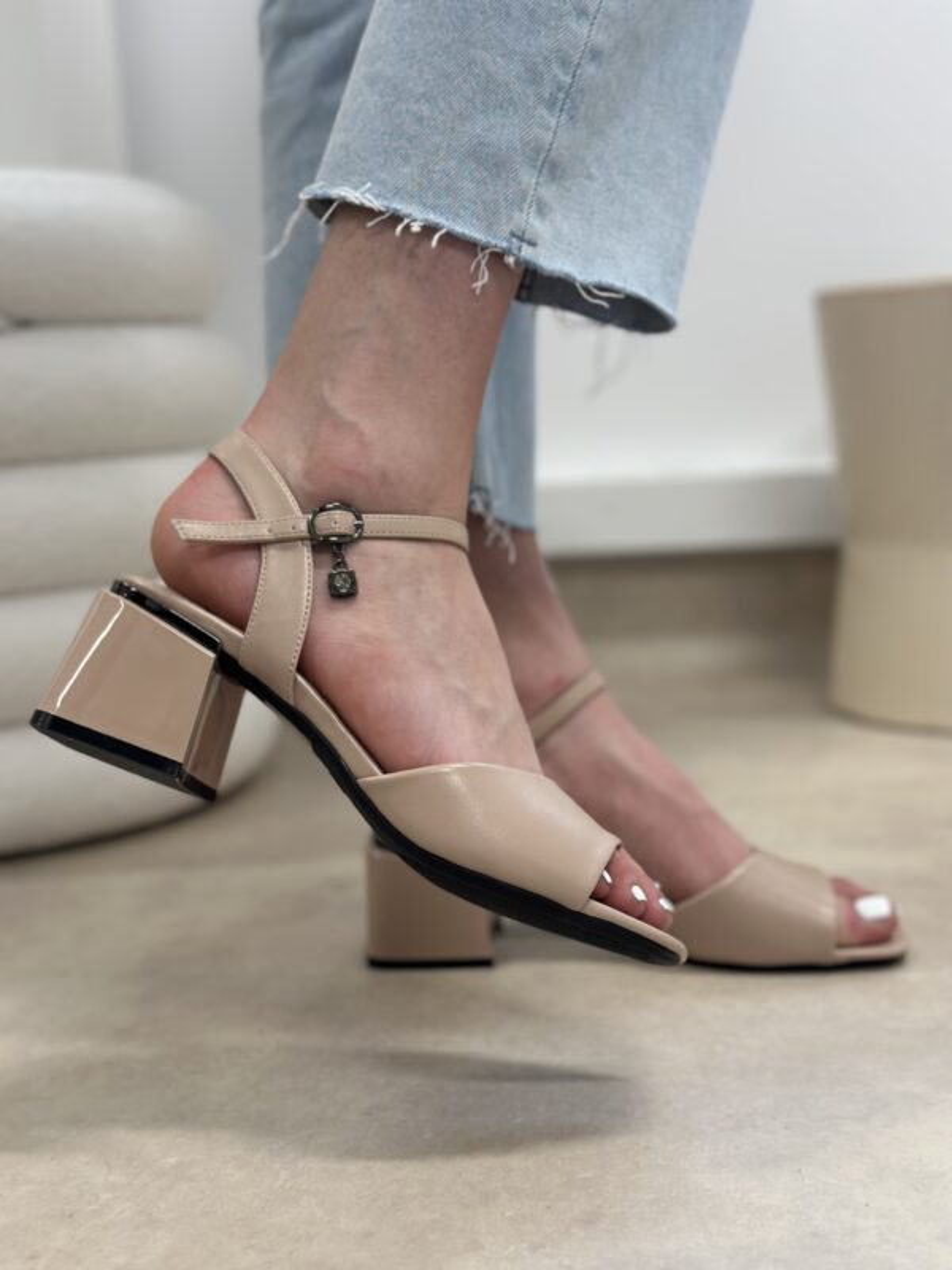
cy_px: 635
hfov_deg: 30.3
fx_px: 1760
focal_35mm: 48
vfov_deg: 39.7
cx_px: 476
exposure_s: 1/100
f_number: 1.78
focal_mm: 6.86
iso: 160
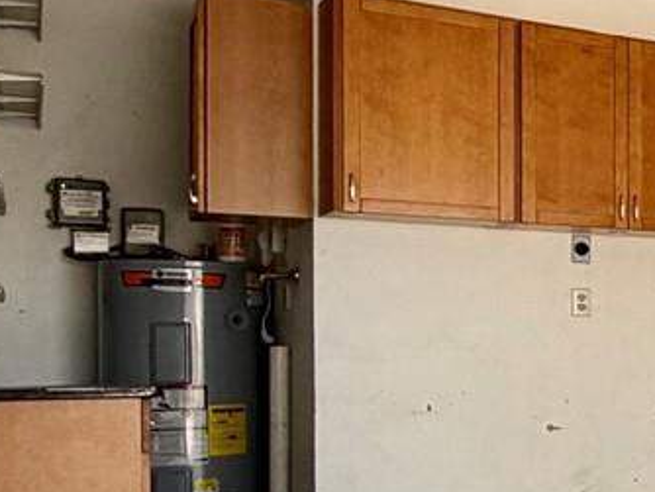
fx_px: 1269
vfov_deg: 21.8
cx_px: 1259
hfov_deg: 19.3
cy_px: 343
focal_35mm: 67
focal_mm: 2.22
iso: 64
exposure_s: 1/121
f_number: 2.2
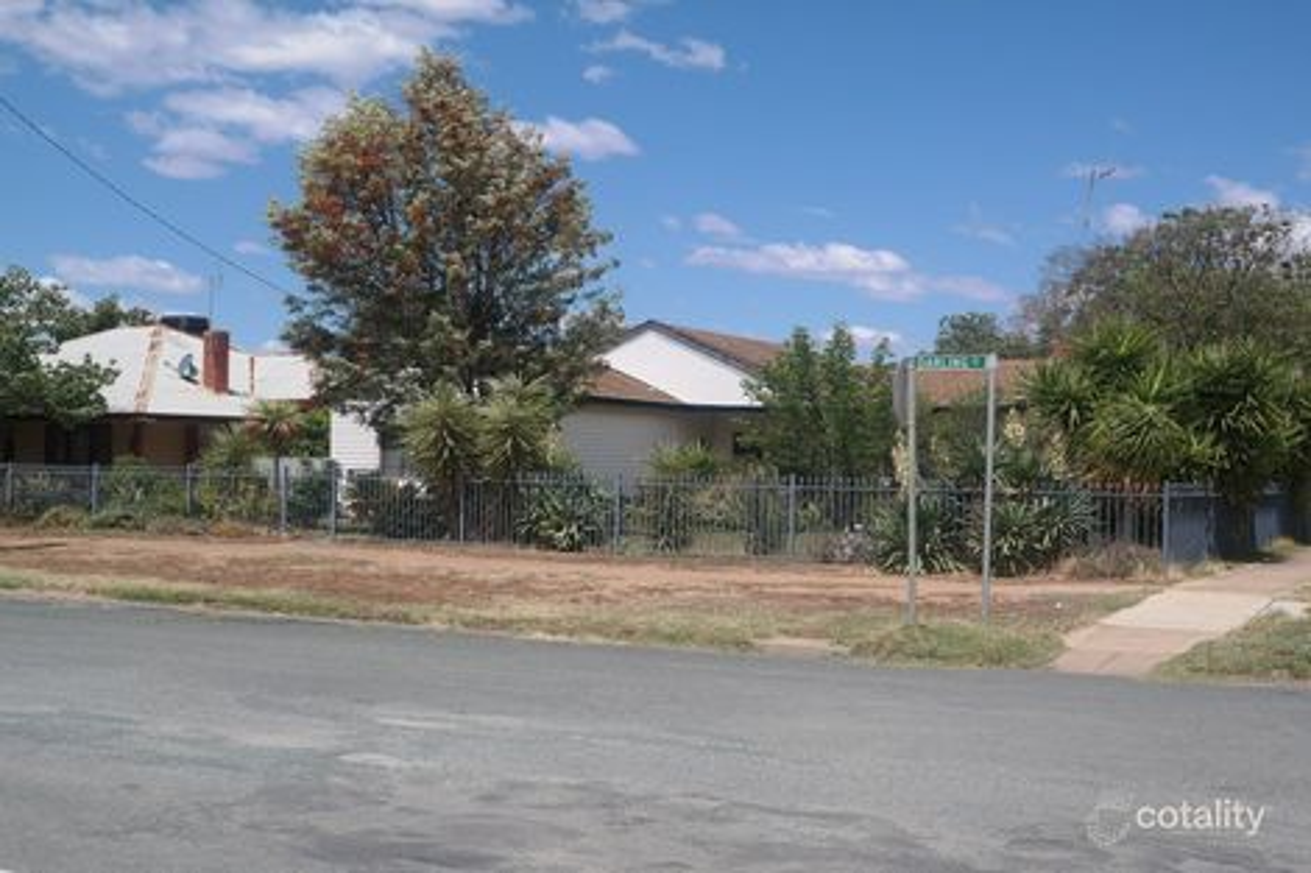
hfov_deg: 50.7
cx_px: 656
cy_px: 436
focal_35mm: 38
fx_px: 1383
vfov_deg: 35.0
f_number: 8
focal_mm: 25
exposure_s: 1/320
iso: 100
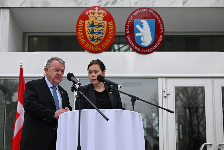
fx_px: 523
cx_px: 112
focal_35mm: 84
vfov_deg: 16.3
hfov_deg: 24.2
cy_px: 75
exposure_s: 1/500
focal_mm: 84
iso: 250
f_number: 4
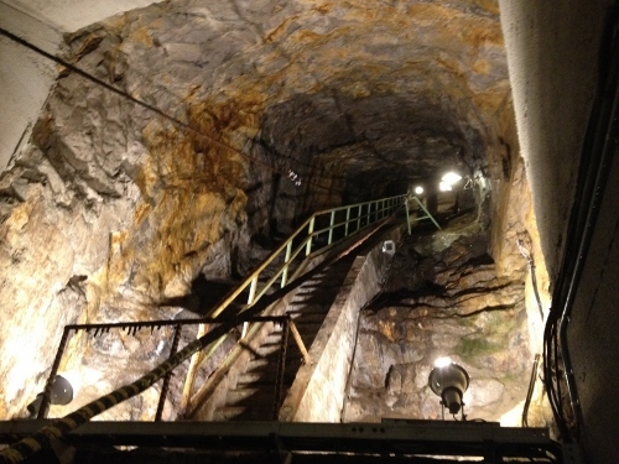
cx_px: 310
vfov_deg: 40.7
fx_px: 626
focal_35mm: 35
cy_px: 232
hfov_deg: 52.6
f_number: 2.4
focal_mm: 4.28
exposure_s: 1/20
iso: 320
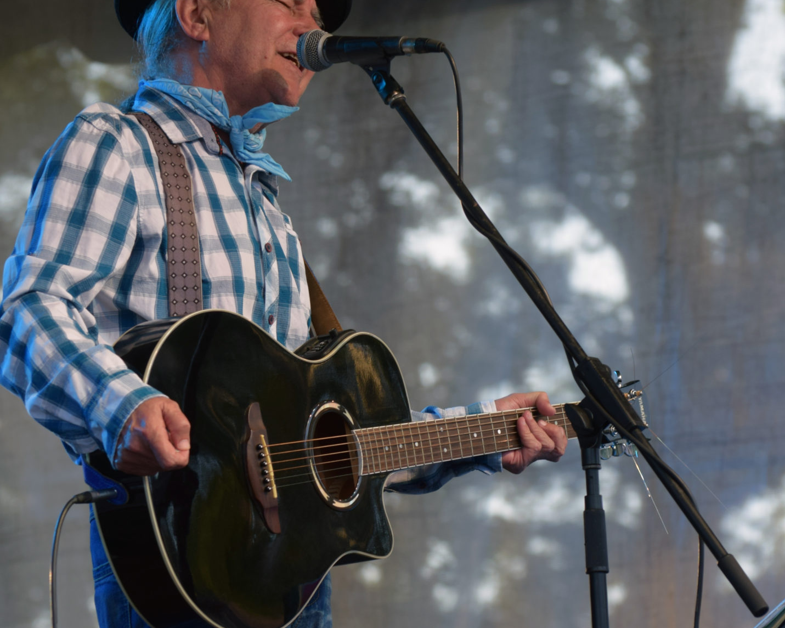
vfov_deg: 5.5
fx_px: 6552
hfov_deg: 6.9
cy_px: 278
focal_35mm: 282
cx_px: 233
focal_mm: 112
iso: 200
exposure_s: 1/160
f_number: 4.8
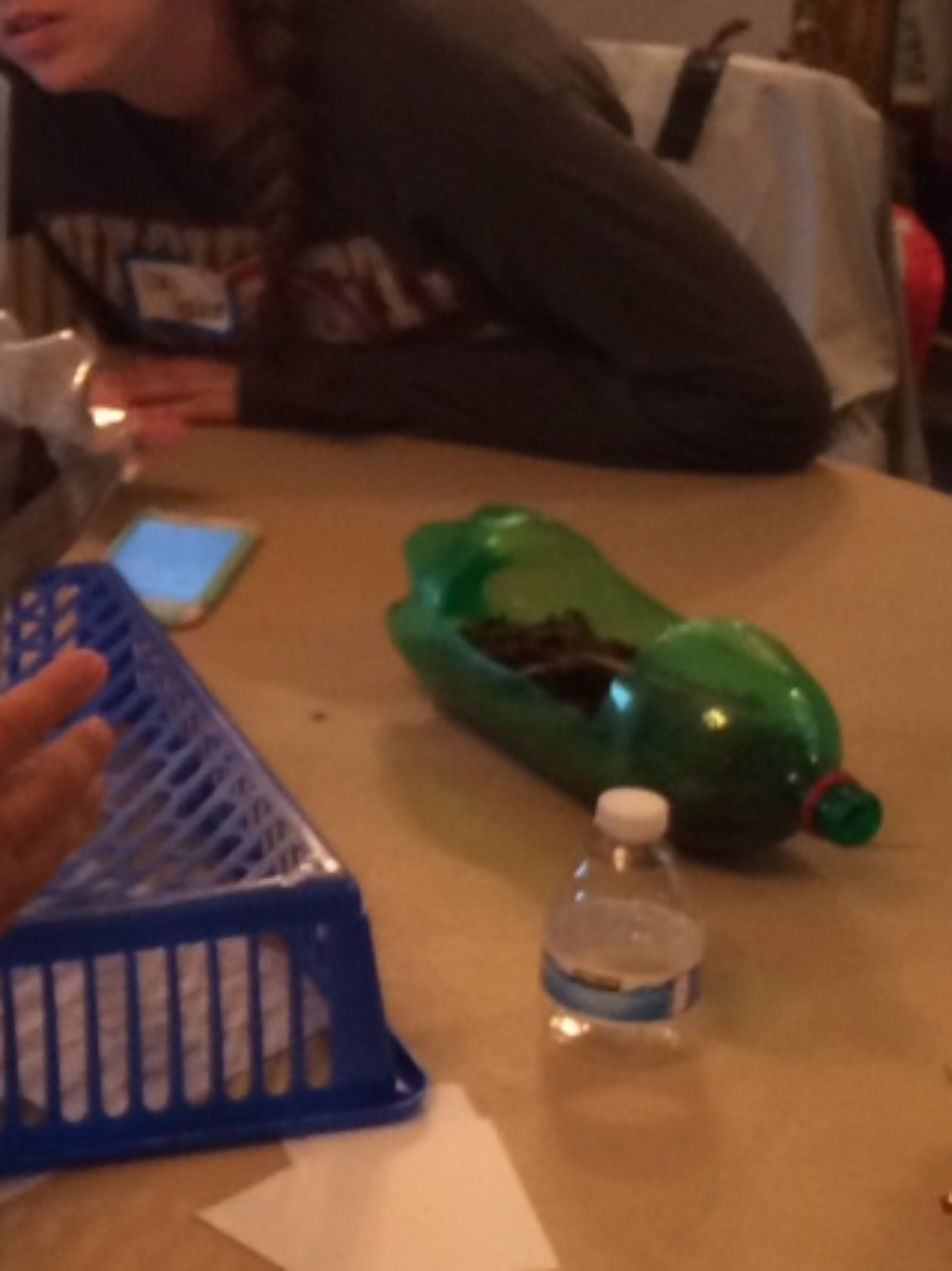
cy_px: 622
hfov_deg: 16.0
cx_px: -339
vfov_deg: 22.5
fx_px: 3192
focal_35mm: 87
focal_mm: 4.15
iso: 125
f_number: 2.2
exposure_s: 1/30
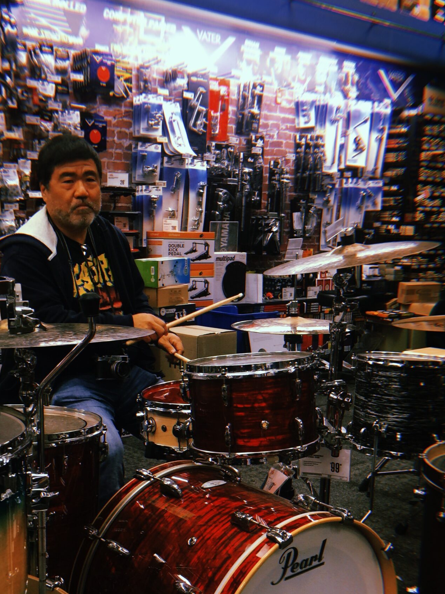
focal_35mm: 44
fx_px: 754
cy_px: 412
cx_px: 191
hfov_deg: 32.8
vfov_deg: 42.2
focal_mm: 4.15
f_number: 2.2
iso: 50
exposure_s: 1/15
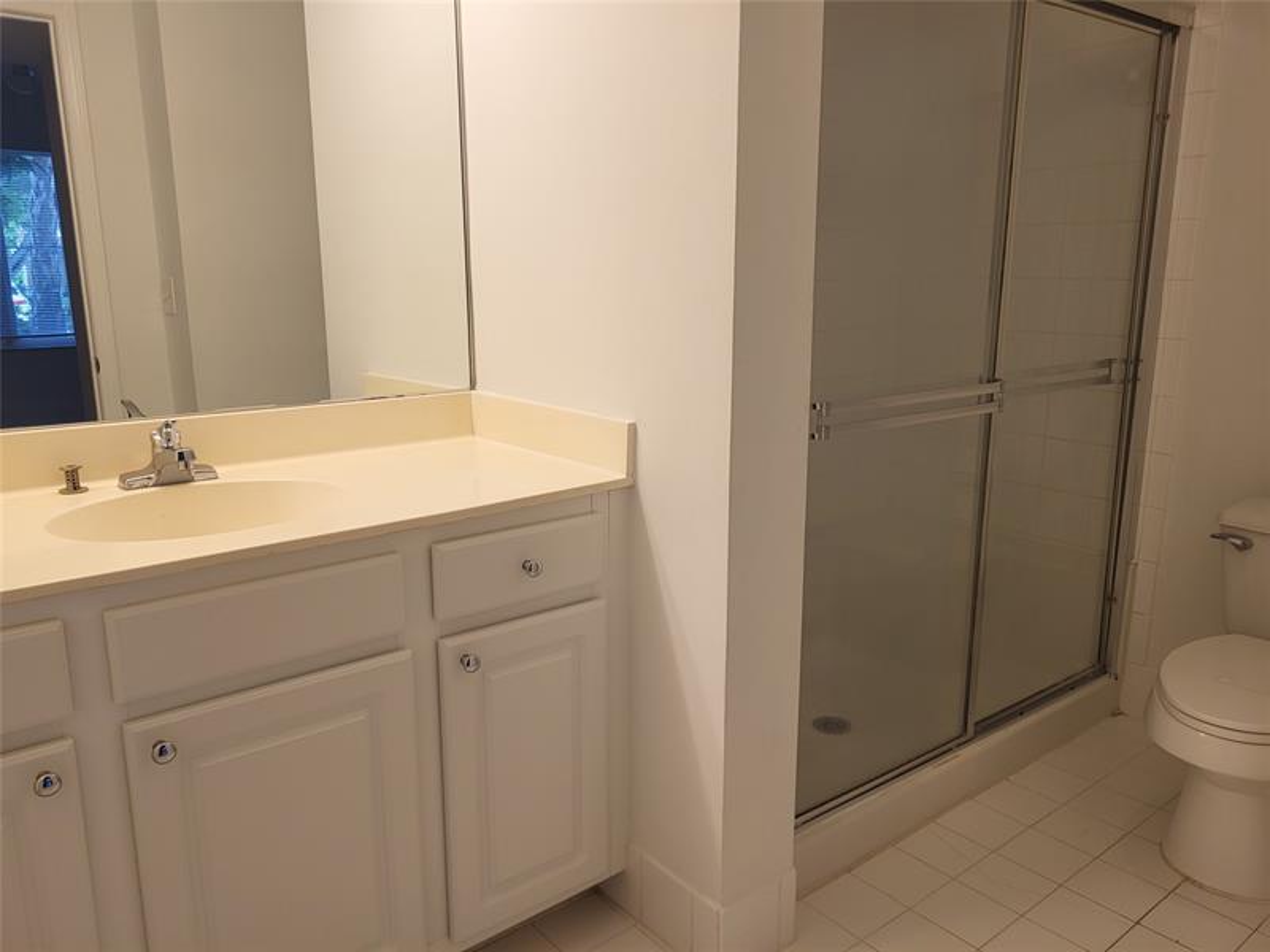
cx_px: 635
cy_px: 476
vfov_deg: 53.1
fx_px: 954
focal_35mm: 26
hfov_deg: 67.3
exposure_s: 1/120
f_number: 1.8
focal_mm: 5.4
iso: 40
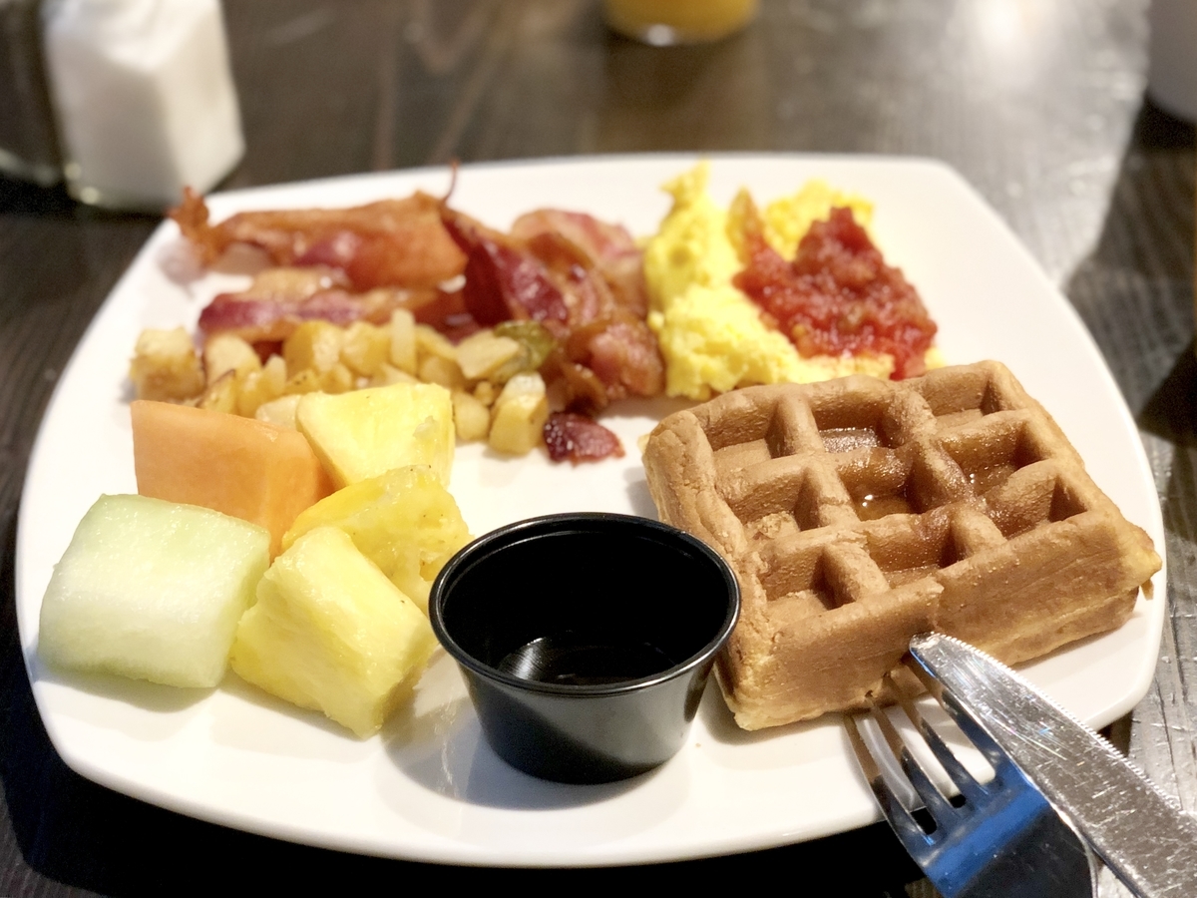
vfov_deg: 28.0
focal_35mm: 52
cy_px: 449
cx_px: 598
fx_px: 1798
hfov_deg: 36.8
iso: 100
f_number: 2.4
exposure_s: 1/30
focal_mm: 6
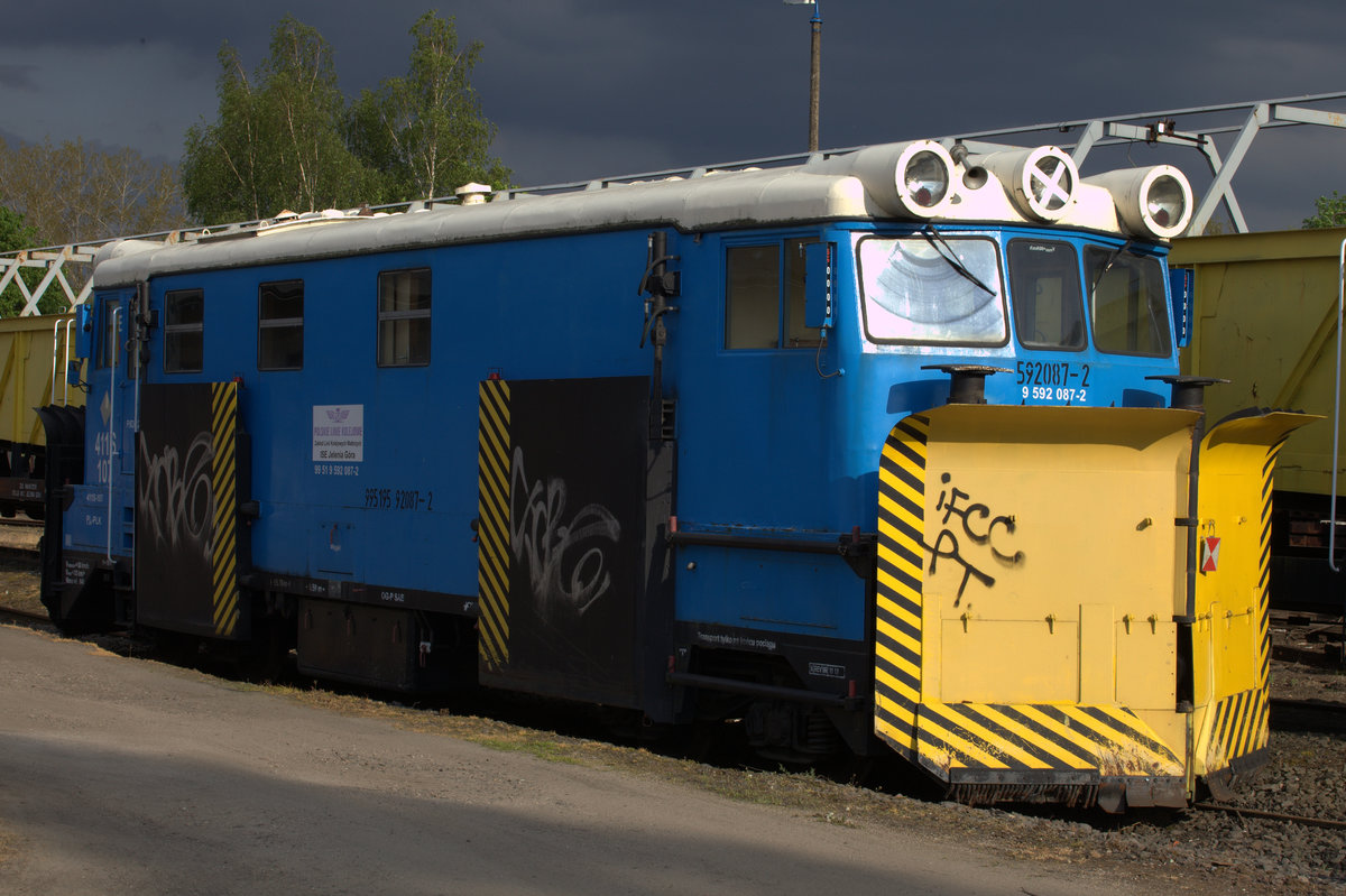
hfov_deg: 29.7
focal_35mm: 68
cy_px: 448
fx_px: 2541
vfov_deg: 20.0
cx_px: 673
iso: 320
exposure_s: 1/100
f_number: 18
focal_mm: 70
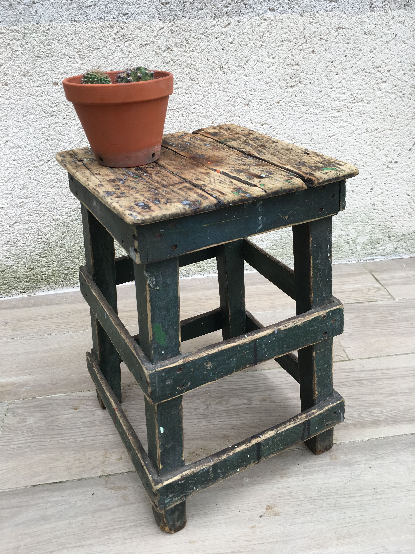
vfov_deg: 61.7
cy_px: 277
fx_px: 464
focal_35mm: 29
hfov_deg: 48.2
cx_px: 208
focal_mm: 4.15
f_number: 2.2
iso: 25
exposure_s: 1/182
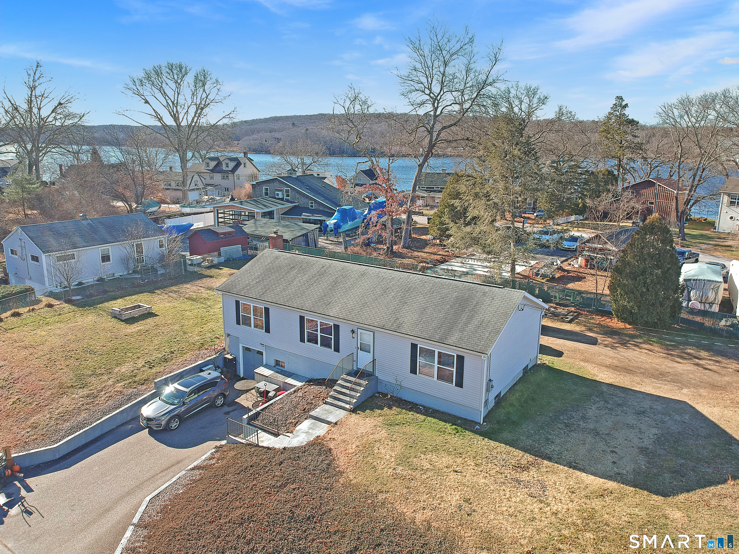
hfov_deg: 69.4
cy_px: 277
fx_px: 534
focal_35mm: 25
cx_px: 370
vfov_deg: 54.9
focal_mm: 4.49
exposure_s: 1/320
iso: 100
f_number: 2.6
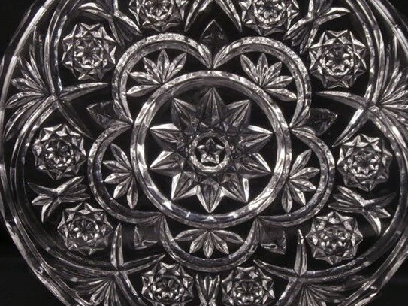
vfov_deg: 23.3
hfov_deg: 30.7
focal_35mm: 63
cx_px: 212
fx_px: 742
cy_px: 143
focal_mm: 6.67
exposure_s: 1/160
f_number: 3.9
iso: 100
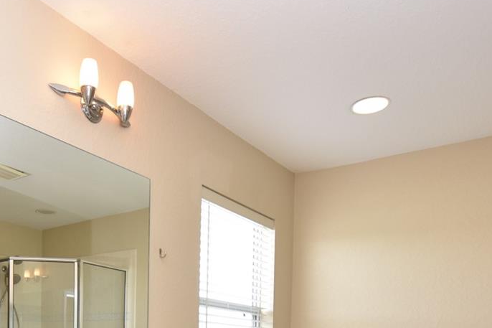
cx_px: 149
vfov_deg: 32.6
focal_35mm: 35
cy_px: 372
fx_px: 478
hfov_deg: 53.0
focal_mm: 10
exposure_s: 1/80
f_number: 4.5
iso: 200
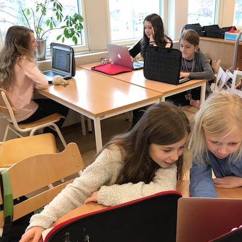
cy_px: 138
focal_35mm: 38
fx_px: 301
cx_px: 157
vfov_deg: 43.8
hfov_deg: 43.4
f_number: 1.8
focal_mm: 3.99
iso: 40
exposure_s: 1/33
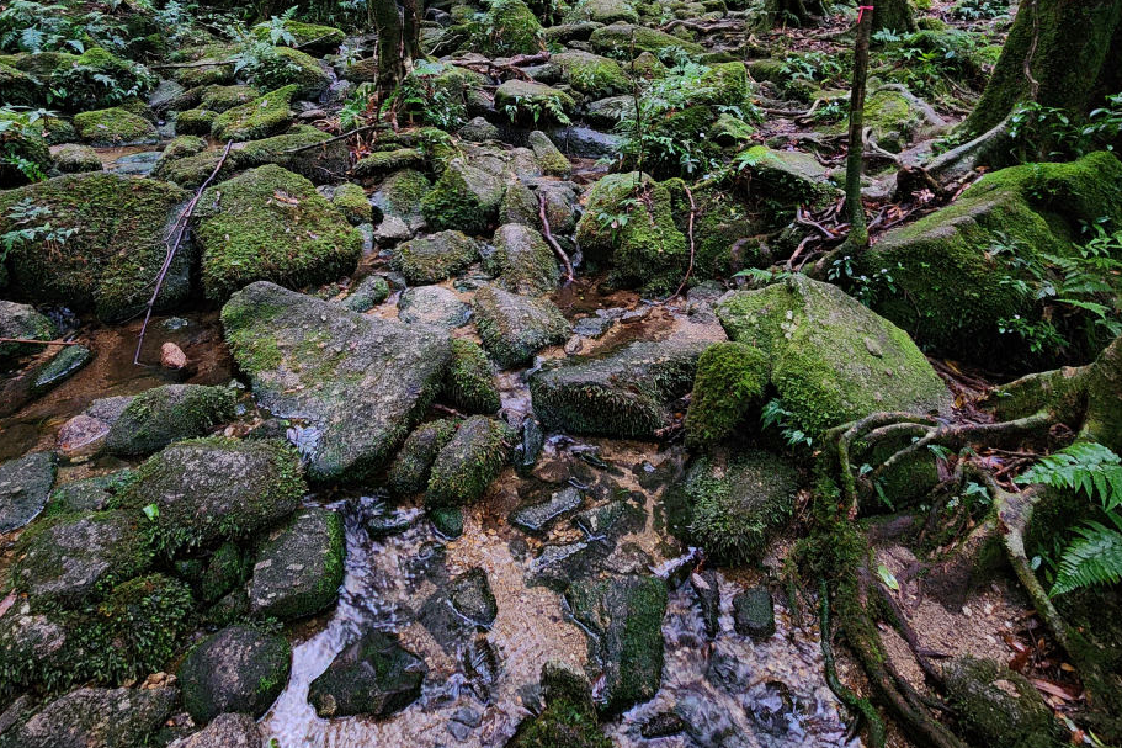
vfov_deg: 59.5
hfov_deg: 86.9
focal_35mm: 19
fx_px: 592
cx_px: 533
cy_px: 152
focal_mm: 2.2
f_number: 2.2
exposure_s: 1/40
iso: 400
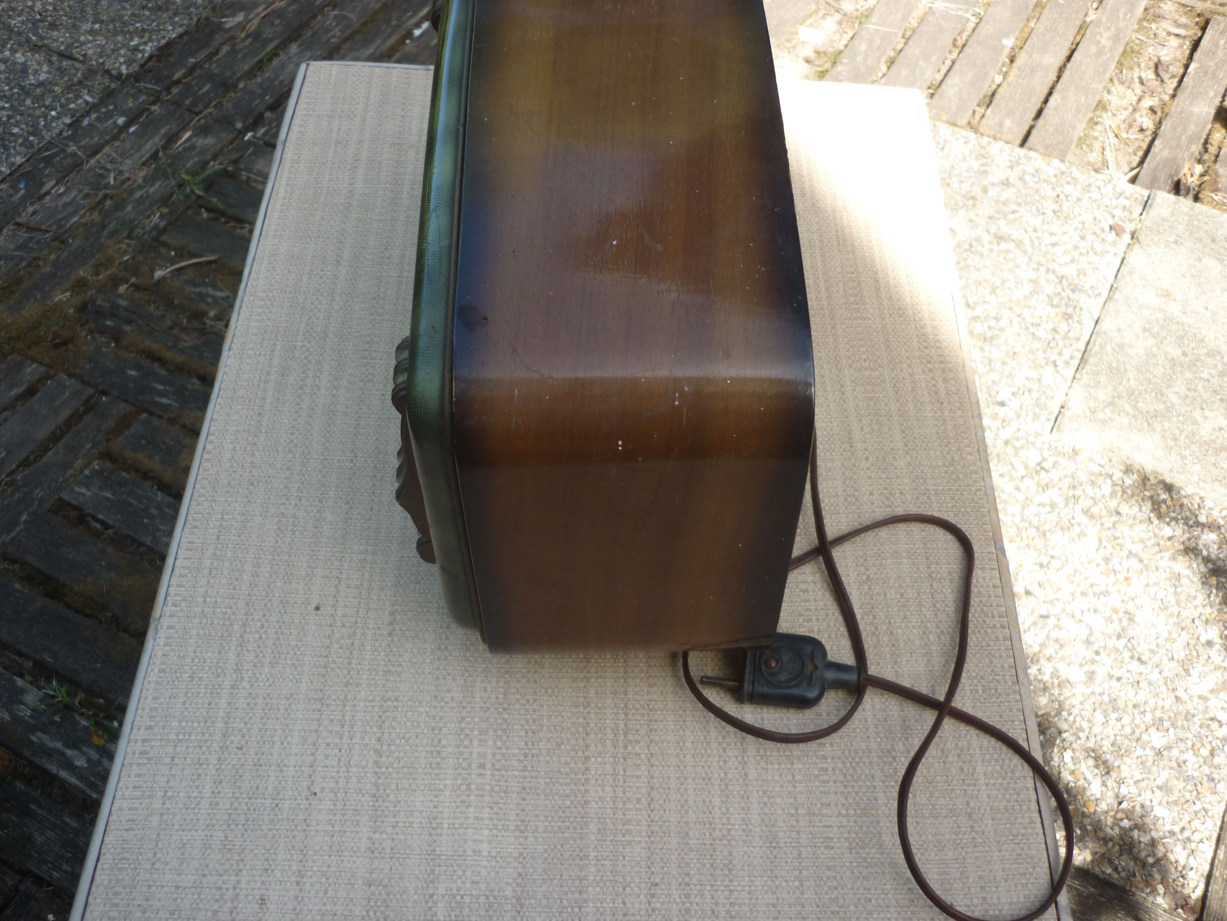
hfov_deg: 55.4
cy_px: 460
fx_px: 1170
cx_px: 614
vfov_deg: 42.9
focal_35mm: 33
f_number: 2.8
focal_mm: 5.5
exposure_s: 1/250
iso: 80
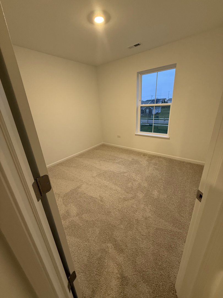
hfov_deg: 85.7
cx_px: 112
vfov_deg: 102.1
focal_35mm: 14
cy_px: 149
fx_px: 120
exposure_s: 1/60
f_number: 2.2
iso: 250
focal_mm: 2.22
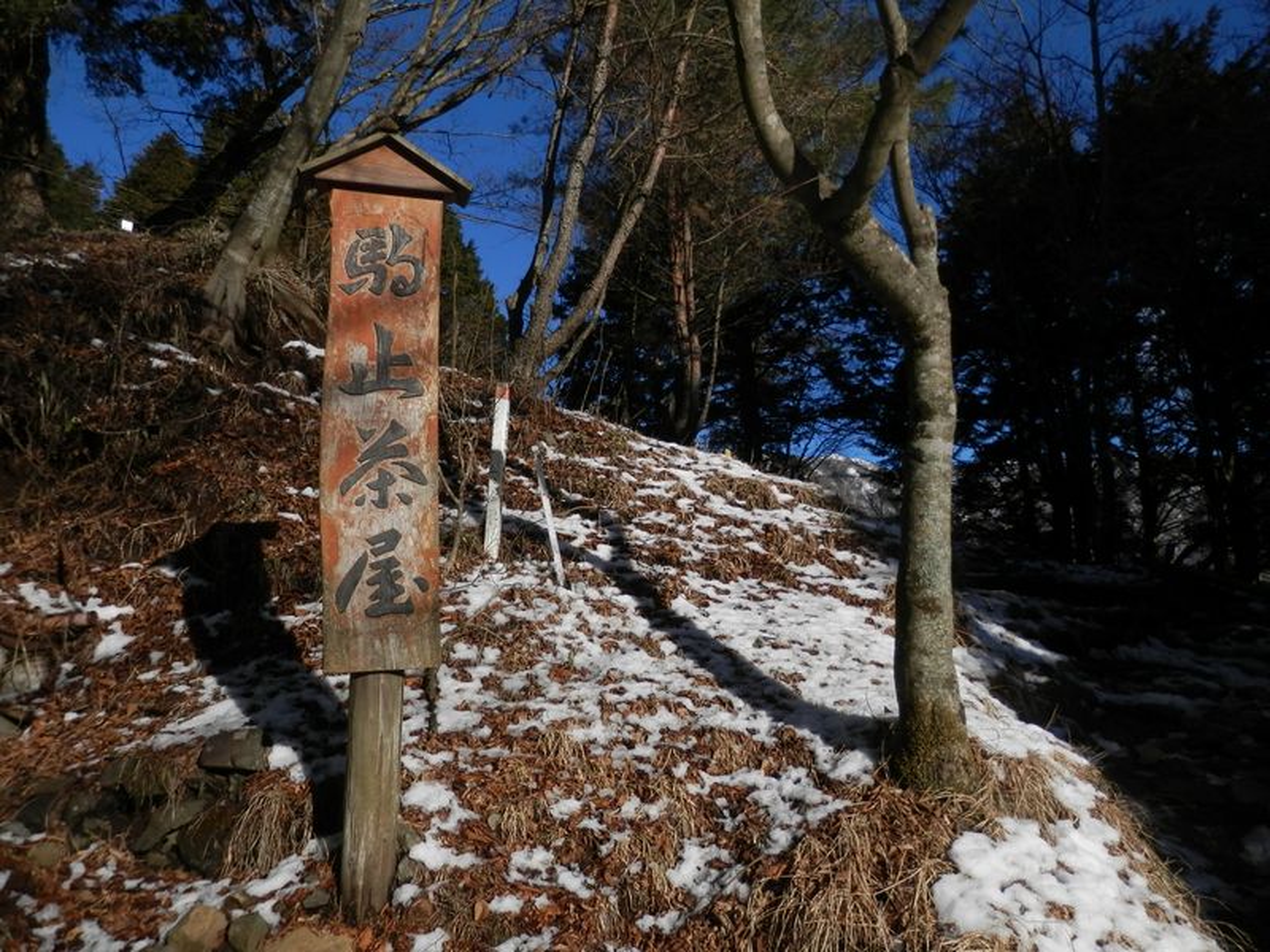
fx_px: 917
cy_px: 476
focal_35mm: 25
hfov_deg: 69.4
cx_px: 635
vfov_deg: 54.9
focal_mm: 4.5
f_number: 8.7
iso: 80
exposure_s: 1/250
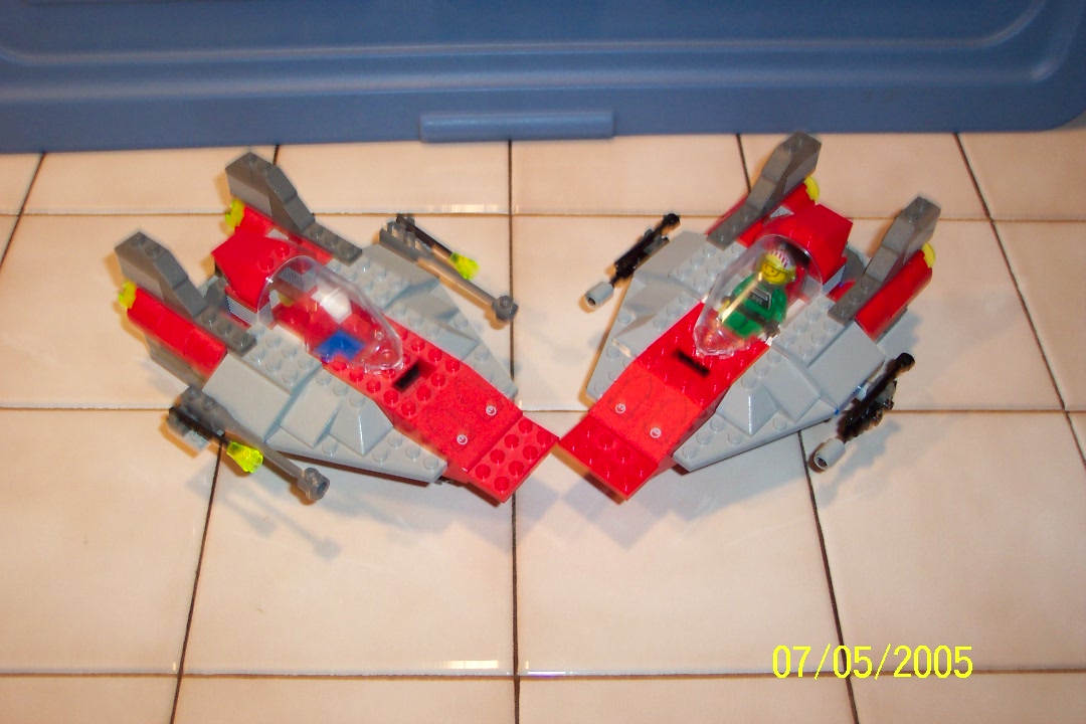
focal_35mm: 38
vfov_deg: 35.1
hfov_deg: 50.7
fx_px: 1146
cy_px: 362
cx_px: 543
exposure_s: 1/30
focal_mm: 8
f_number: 2.8
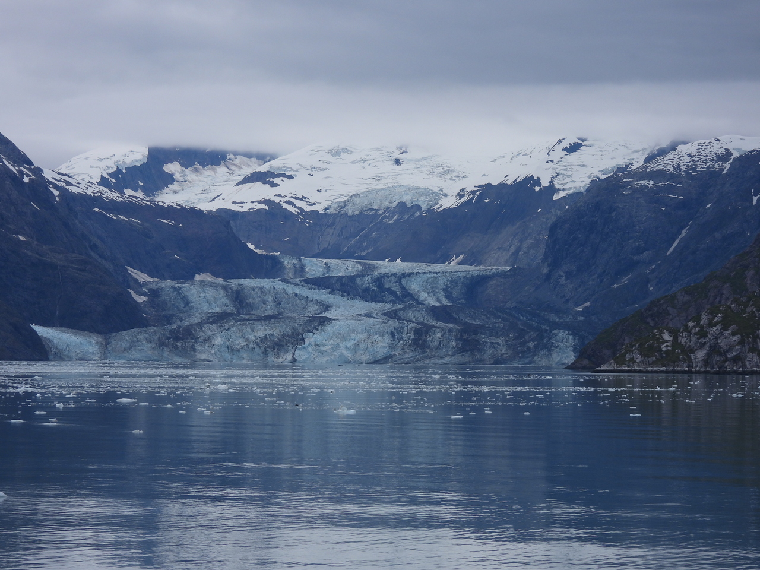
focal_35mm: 125
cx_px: 380
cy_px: 285
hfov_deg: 15.8
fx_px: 2744
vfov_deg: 11.9
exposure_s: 1/800
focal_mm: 22.3
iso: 100
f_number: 4
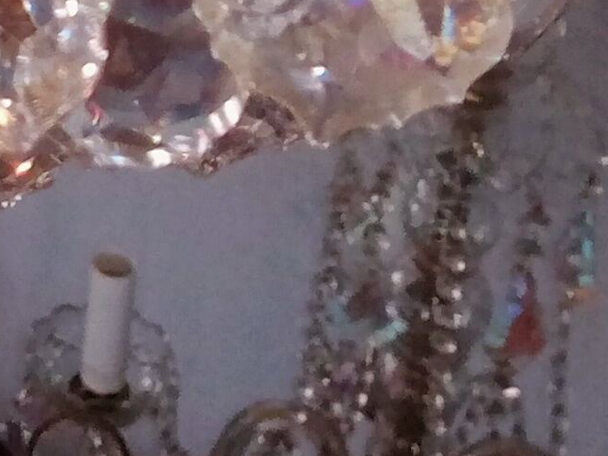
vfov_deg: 7.6
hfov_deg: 10.6
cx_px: -411
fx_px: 3109
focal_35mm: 177
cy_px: -755
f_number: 1.8
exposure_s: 1/33.3
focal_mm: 4.05
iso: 987
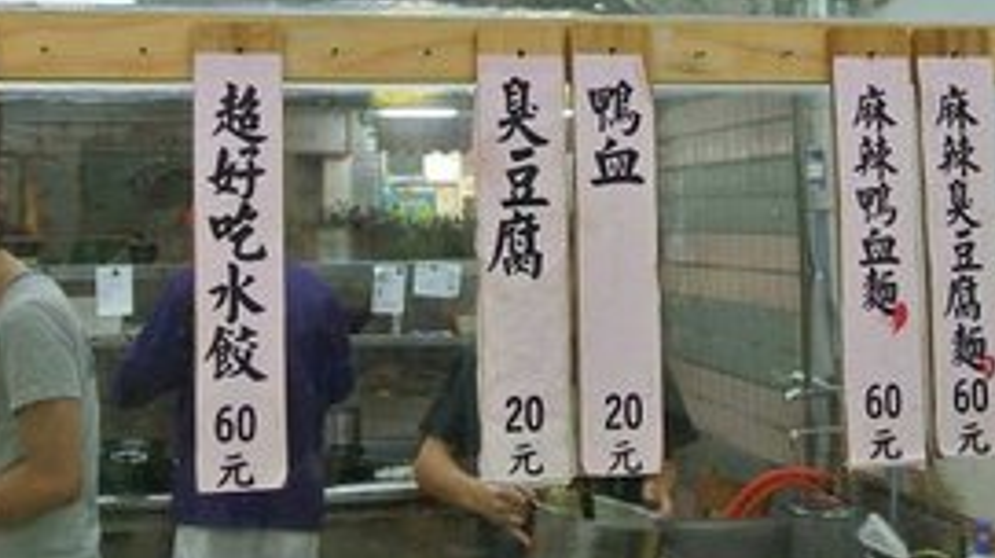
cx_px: 485
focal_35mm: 58
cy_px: 15
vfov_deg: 20.1
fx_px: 1529
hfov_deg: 36.0
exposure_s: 1/60
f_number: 3.5
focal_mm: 11.4
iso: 640
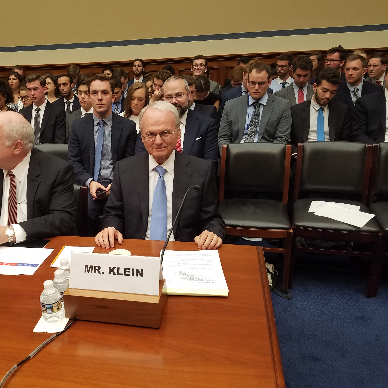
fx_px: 418
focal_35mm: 33
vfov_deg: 49.7
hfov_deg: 48.8
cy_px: 208
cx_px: 126
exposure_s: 1/120
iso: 100
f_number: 1.7
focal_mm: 4.2
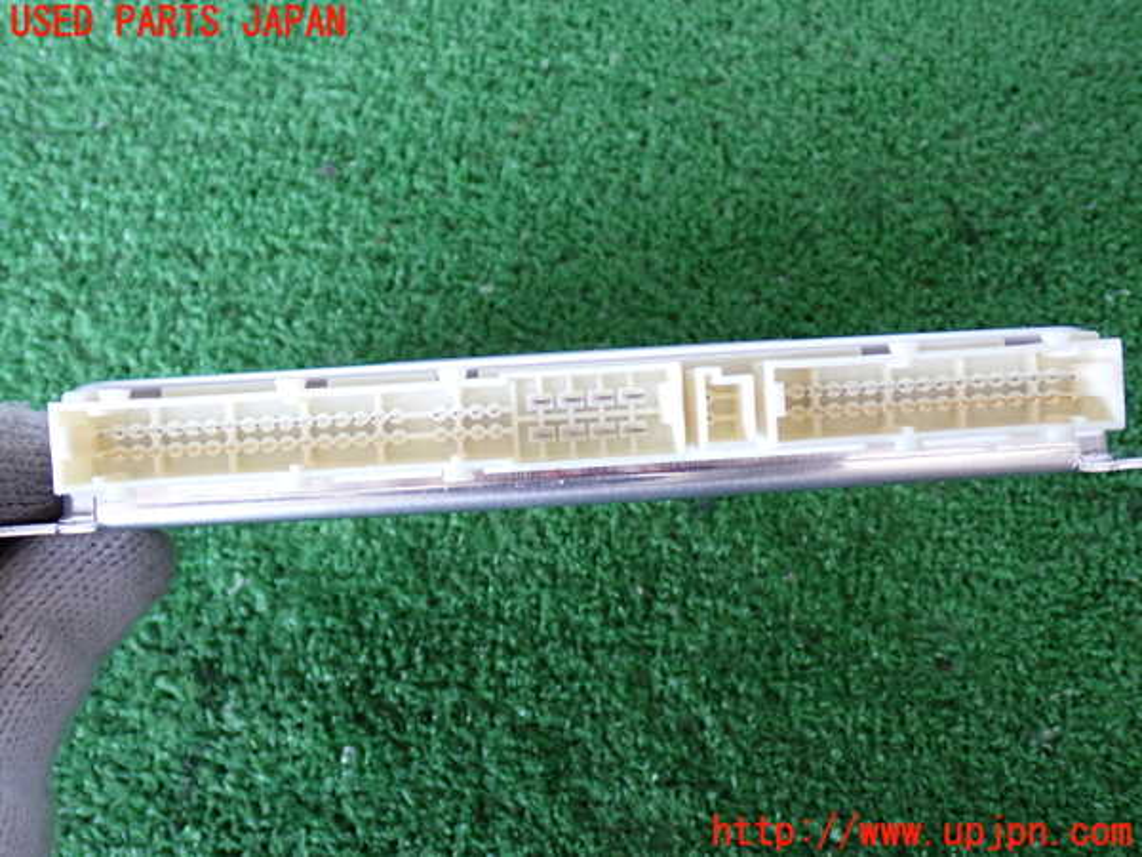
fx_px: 1254
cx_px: 571
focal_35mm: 38
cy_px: 428
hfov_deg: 49.0
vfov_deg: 37.7
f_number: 2.7
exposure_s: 1/40
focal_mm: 6.83
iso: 250
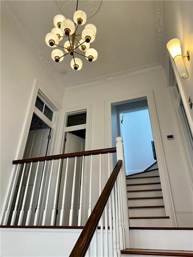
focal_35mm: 24
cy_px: 128
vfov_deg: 71.6
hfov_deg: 56.8
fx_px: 178
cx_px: 96
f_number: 1.78
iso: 125
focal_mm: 6.86
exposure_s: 1/120
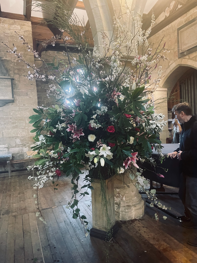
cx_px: 98
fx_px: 197
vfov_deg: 67.3
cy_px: 132
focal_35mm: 26
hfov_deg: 53.1
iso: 500
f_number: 1.6
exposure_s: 1/33
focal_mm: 4.2
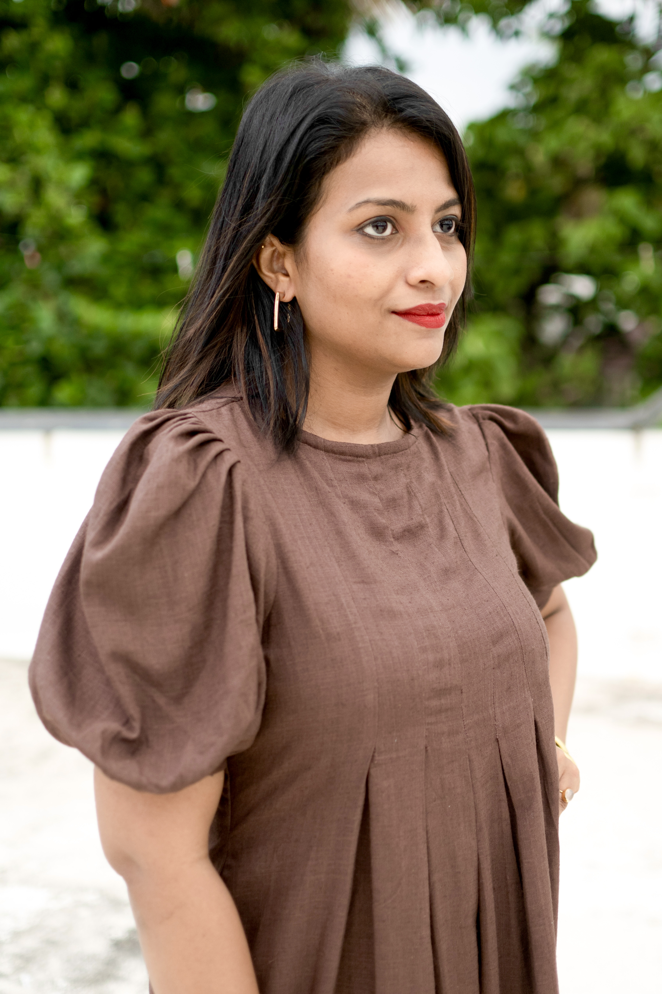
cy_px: 497
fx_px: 1436
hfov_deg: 26.0
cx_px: 331
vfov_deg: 38.2
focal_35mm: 52
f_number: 2
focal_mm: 35
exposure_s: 1/250
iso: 200
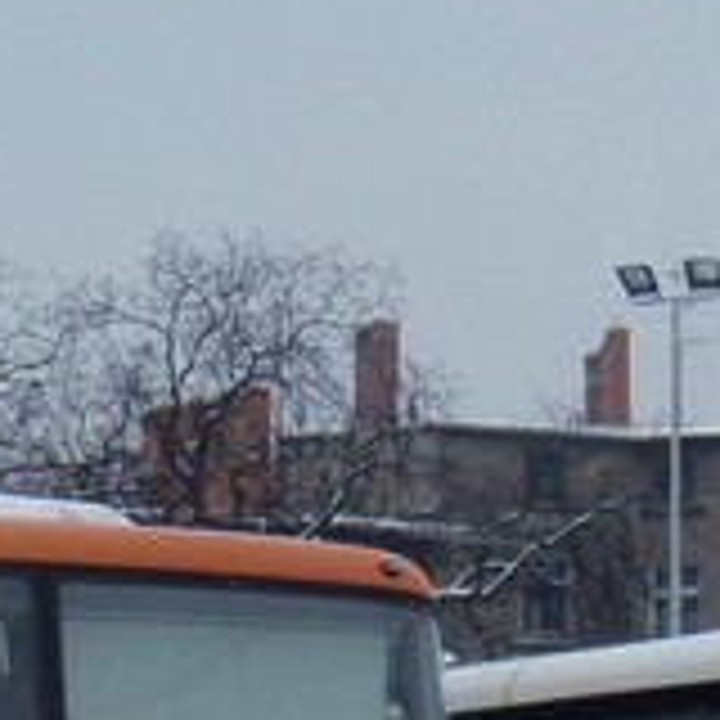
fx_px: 5624
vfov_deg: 7.3
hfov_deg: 7.3
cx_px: 382
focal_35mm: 239
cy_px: 664
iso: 64
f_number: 4.2
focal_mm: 8.69
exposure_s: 1/200
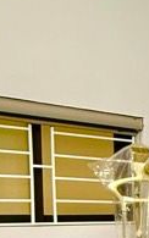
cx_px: 285
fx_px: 506
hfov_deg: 14.3
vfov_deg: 24.8
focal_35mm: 78
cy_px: 255
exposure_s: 1/50
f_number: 2.2
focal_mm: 2.22
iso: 400
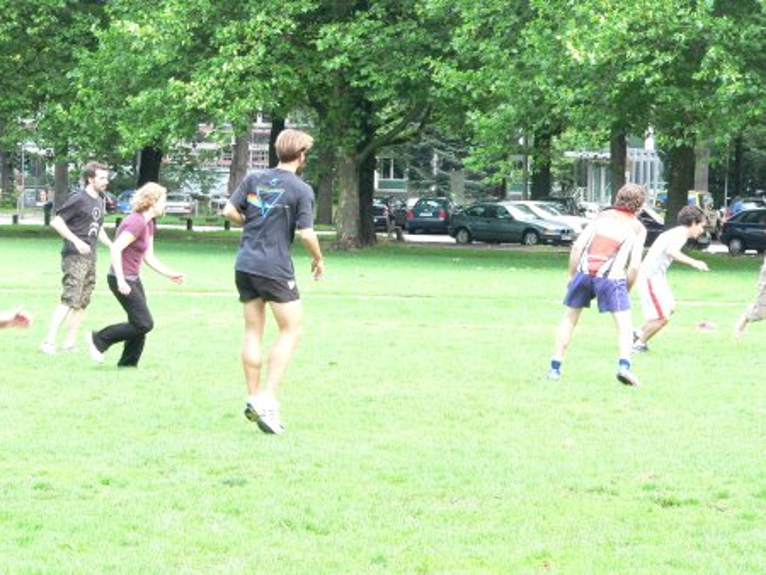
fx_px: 2878
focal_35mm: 130
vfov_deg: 11.4
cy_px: 288
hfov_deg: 15.2
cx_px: 383
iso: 400
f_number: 4
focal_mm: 21.6
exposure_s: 1/200
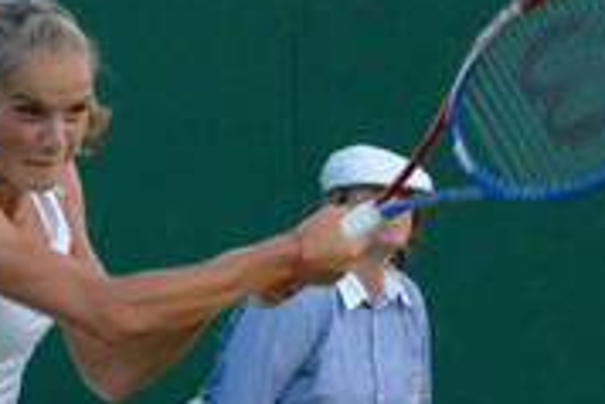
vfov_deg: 2.2
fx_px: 10410
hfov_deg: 3.3
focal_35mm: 619
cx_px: 160
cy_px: 560
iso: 560
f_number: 5.6
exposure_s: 1/320
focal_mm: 105
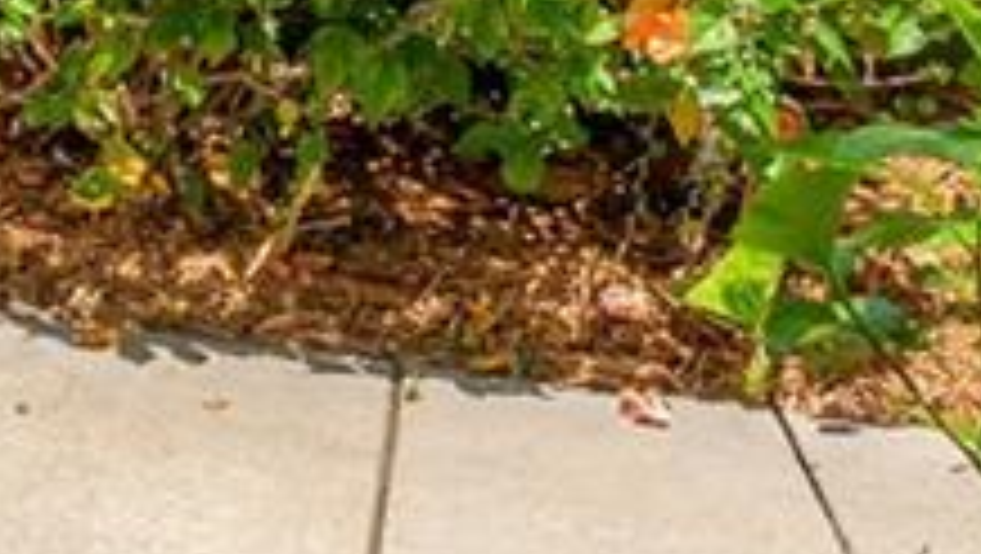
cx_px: -1058
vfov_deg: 8.5
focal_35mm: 123
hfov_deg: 14.2
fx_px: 3202
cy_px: -1045
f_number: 10
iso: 100
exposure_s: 1/160
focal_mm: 16
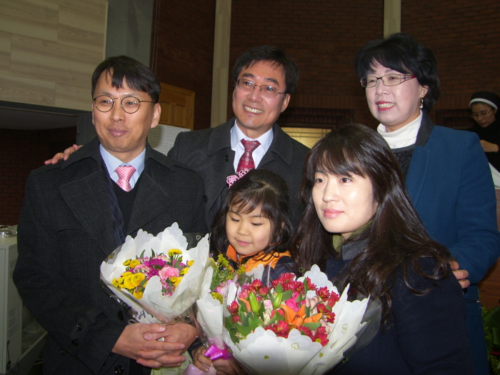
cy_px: 188
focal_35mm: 28
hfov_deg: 63.4
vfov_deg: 49.7
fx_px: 404
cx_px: 250
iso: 50
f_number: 2.2
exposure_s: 1/30
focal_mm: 7.4
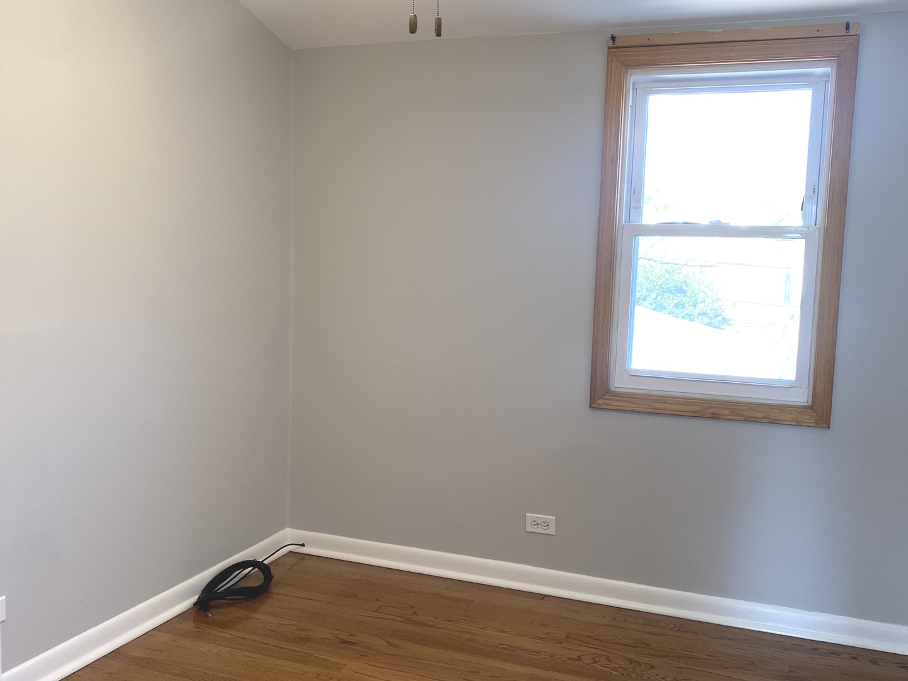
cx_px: 454
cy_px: 340
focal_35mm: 26
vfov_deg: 53.1
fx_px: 682
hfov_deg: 67.3
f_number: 1.8
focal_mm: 4.25
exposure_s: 1/120
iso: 125
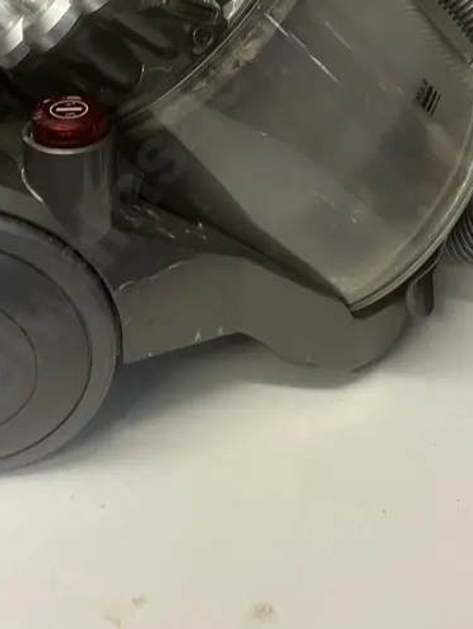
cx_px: 150
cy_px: 173
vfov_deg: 32.7
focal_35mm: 58
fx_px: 1056
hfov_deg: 25.1
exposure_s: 1/50
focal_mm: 3.99
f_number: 1.8
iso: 64
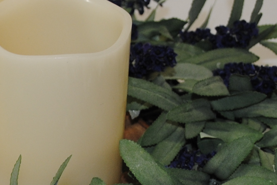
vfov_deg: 8.7
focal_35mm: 158
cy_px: 170
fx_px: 1218
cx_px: 46
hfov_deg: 12.9
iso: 200
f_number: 4
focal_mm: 24
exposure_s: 1/60
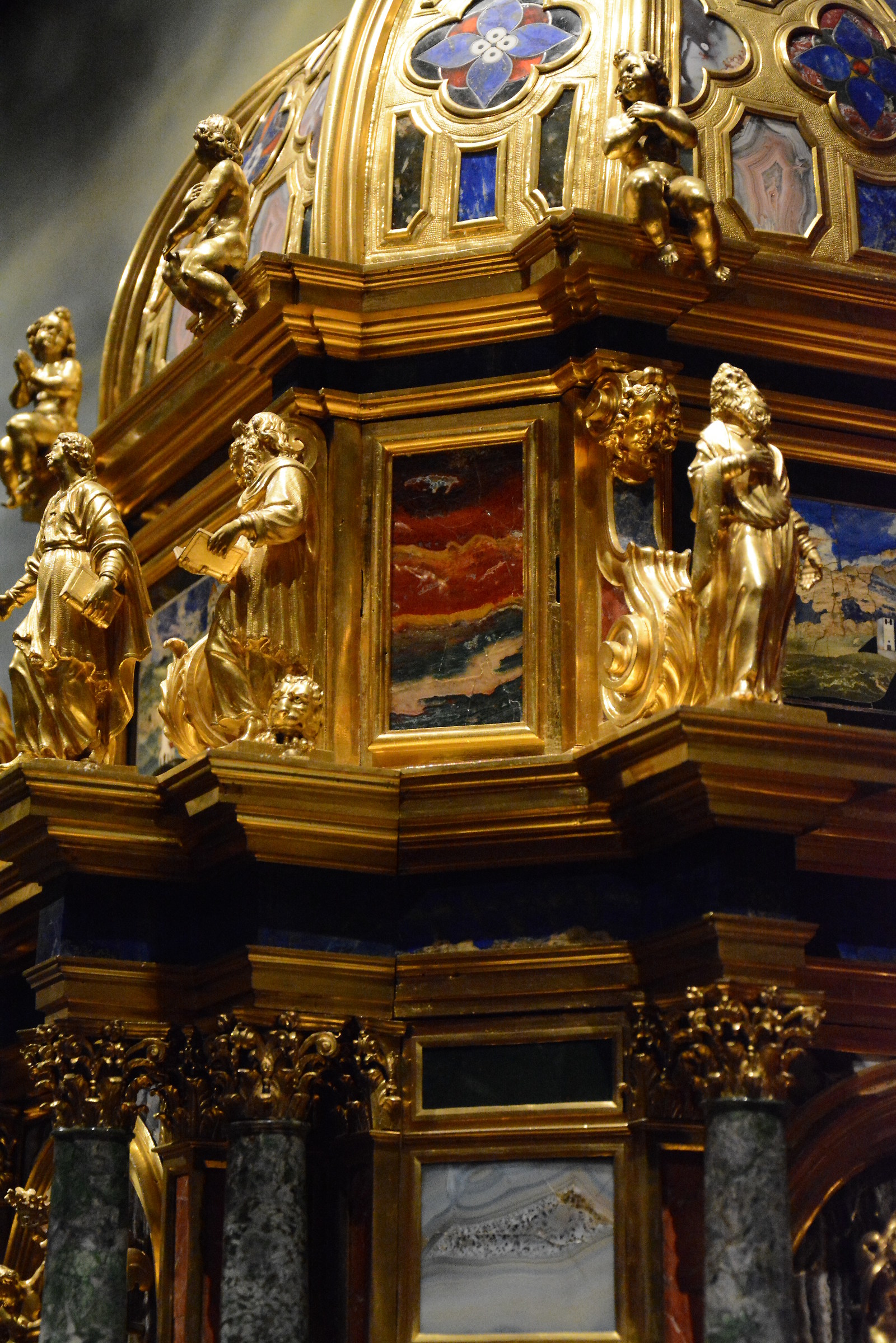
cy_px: 672
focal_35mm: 87
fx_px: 3248
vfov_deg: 23.4
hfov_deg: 15.7
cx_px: 448
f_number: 5
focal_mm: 58
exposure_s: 1/100
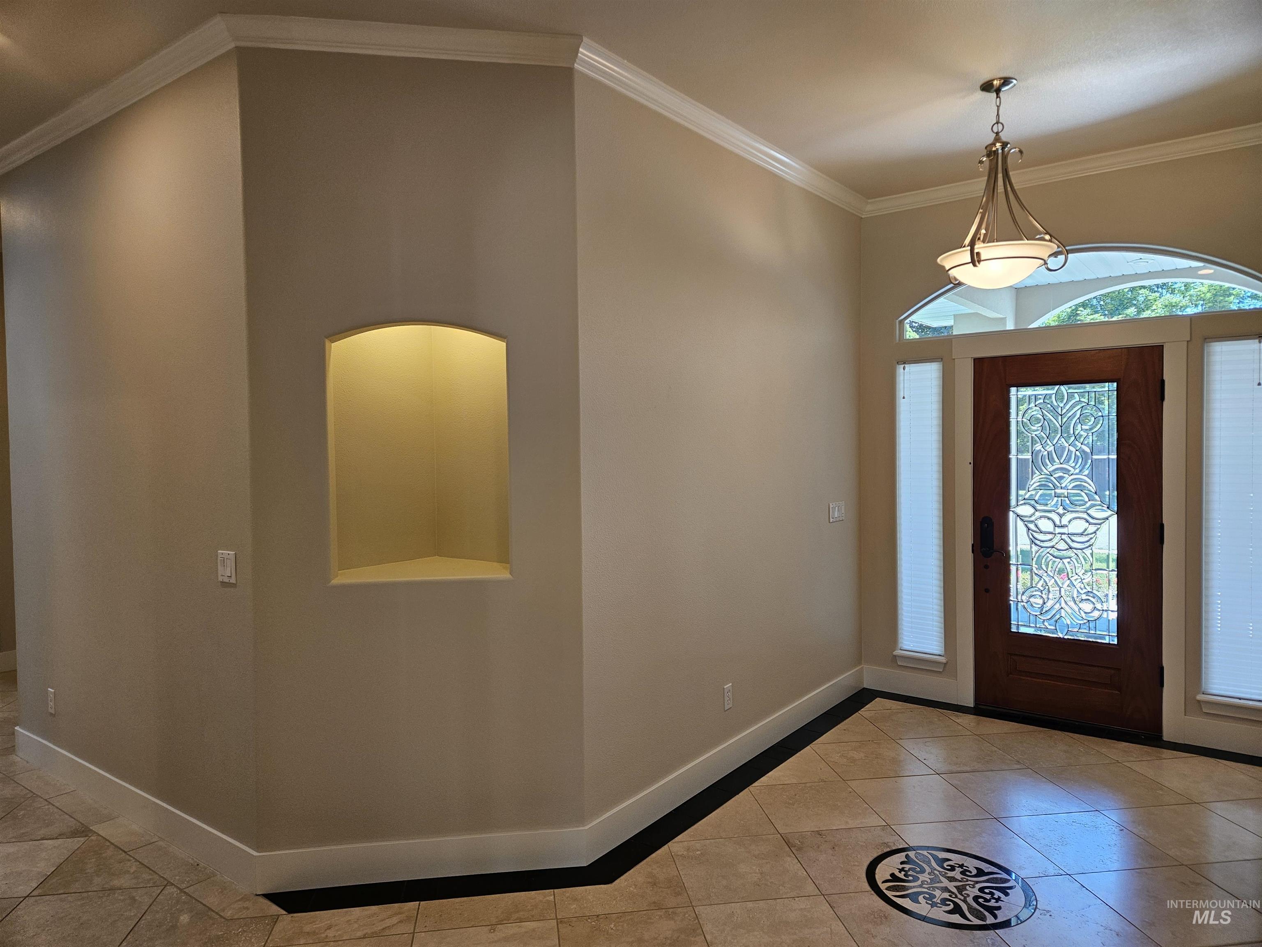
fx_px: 839
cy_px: 474
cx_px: 631
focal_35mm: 23
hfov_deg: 73.9
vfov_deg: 58.9
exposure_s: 1/120
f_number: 1.8
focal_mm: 5.4
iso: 100
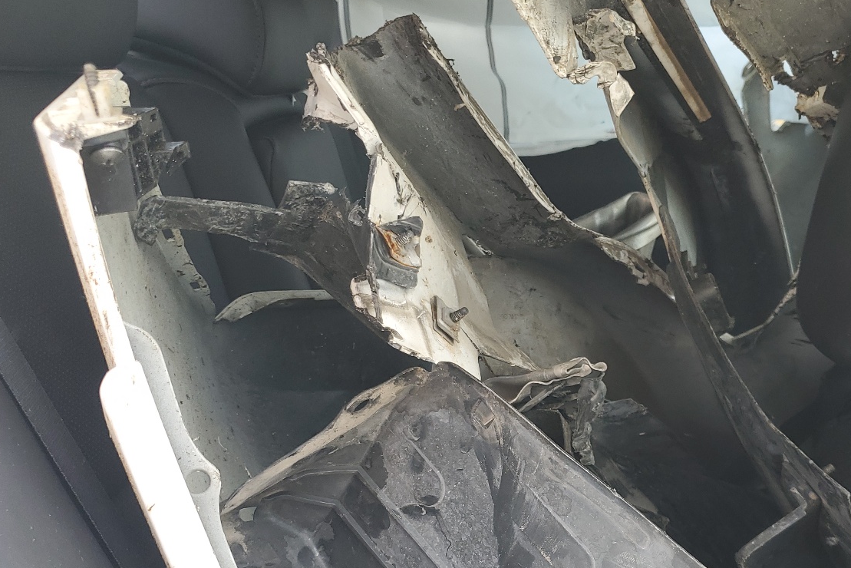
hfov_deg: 48.9
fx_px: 922
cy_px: 441
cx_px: 554
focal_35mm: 39
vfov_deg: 33.4
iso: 50
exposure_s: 1/132
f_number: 1.5
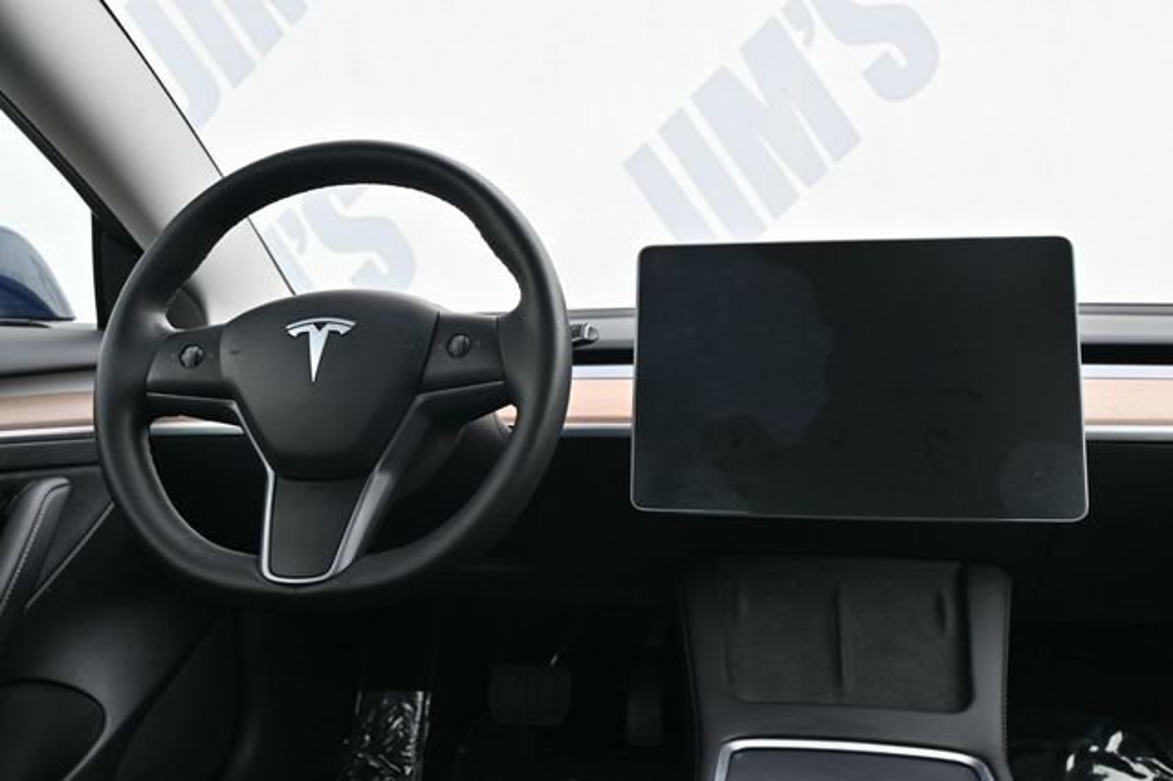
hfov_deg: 58.4
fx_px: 1050
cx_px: 586
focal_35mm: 32
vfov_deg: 40.8
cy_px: 390
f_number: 4
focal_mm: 21.5
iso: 400
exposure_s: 1/250
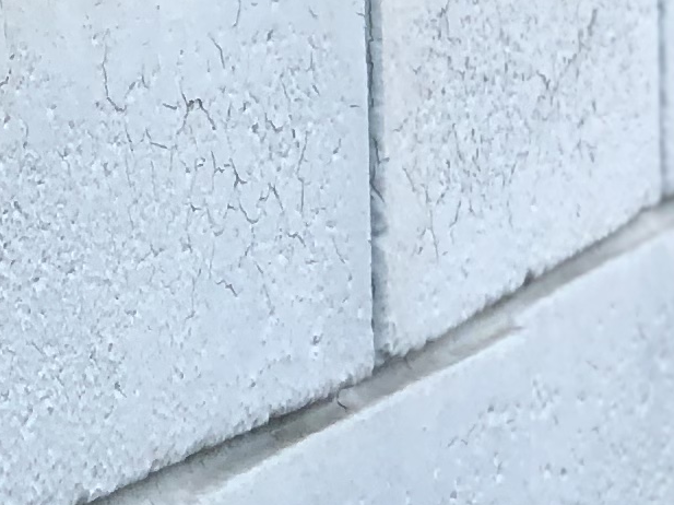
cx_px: -502
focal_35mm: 340
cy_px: -85
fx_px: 6616
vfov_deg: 4.4
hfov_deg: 5.7
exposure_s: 1/371
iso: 16
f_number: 2.4
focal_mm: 6
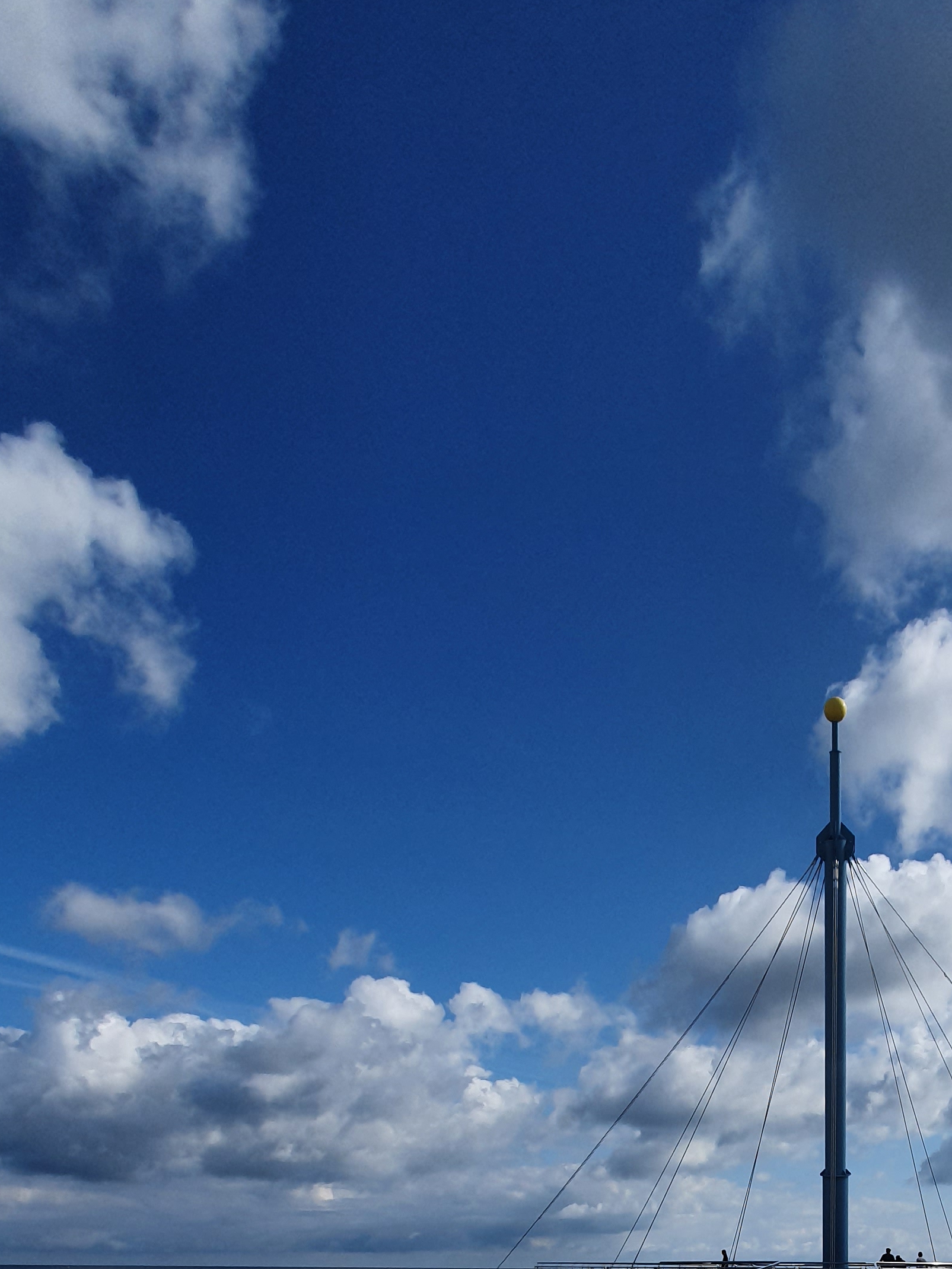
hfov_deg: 46.7
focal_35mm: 28
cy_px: 1257
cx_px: 781
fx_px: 1026
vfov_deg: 51.4
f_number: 2.2
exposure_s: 1/2256
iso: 50
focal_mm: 1.8
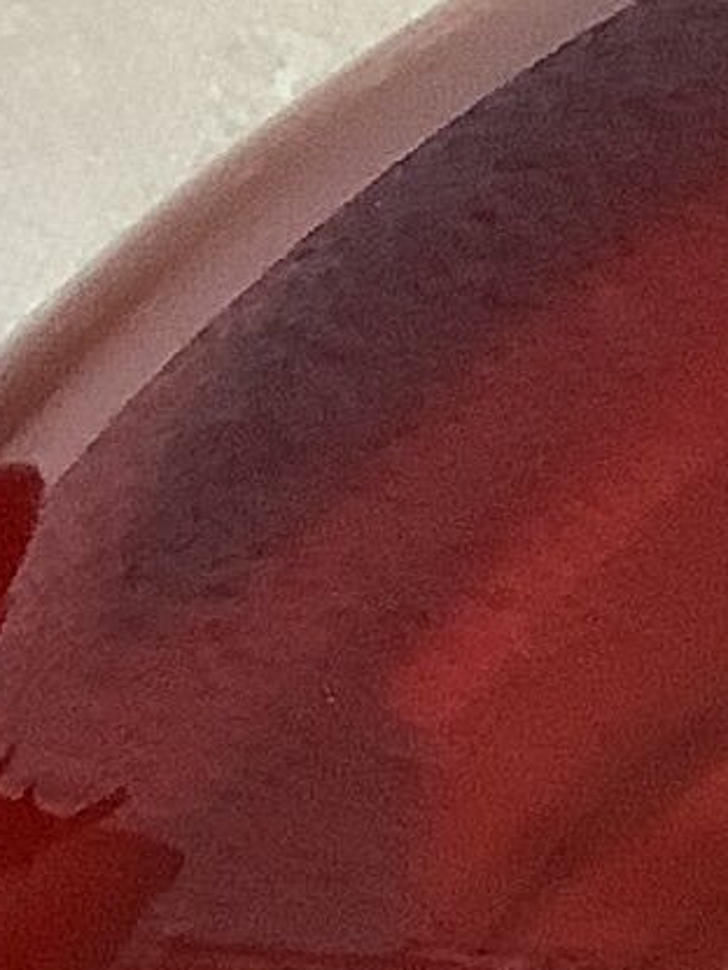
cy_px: 1173
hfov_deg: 5.8
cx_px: 1986
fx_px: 6814
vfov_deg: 8.1
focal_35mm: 243
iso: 125
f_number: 2.4
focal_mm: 3.3
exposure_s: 1/60
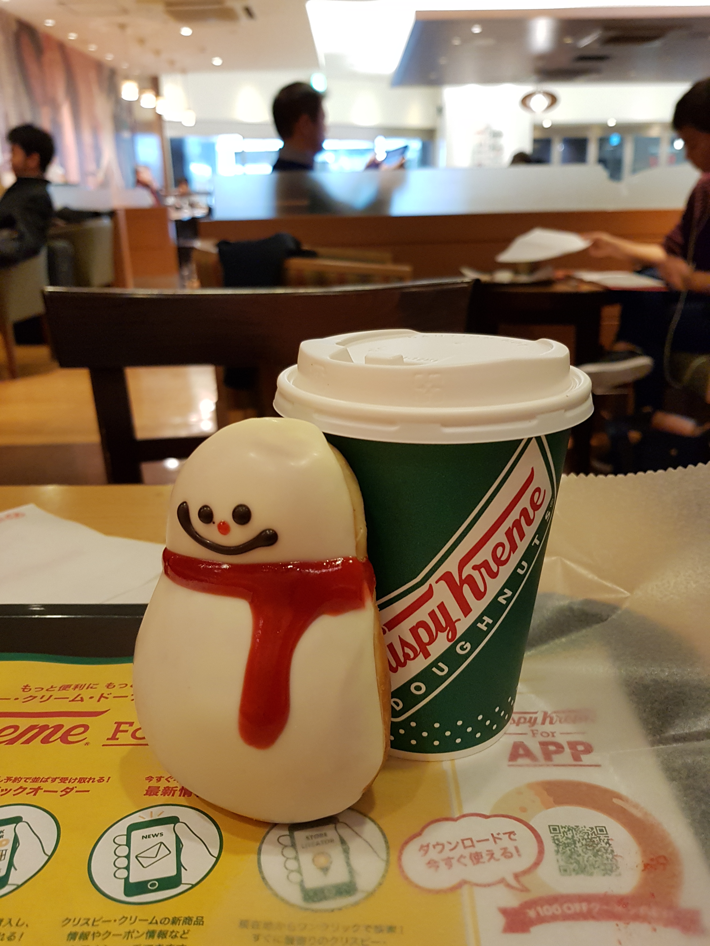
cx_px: 355
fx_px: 711
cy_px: 473
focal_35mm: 26
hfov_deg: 53.1
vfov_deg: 67.3
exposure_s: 1/33
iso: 250
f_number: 1.7
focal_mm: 4.2
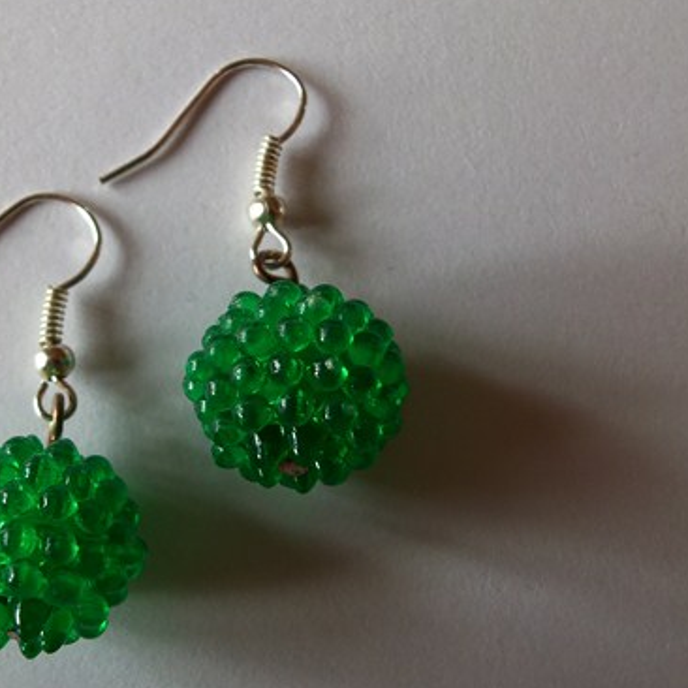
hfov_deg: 38.7
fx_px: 944
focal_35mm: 42
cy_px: 367
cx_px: 150
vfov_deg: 40.0
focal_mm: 5.2
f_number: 3.4
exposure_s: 1/30
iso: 80
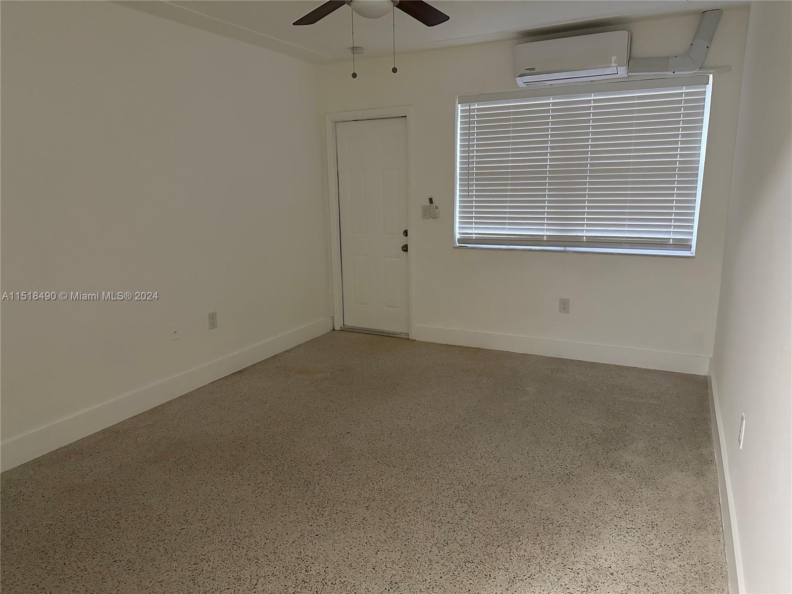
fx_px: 549
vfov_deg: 56.8
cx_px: 396
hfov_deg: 71.6
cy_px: 297
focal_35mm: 24
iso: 640
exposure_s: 1/60
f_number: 1.78
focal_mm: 6.86
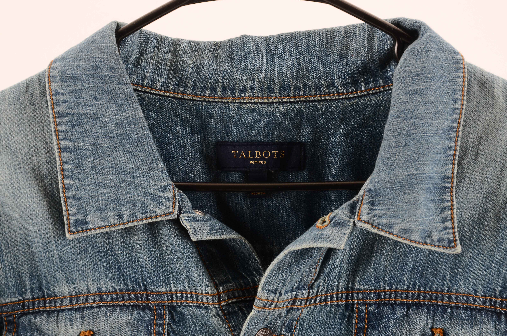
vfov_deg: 11.4
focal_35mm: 120
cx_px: 254
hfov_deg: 17.1
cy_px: 168
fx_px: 1686
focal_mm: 80
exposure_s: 1/80
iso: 400
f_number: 13
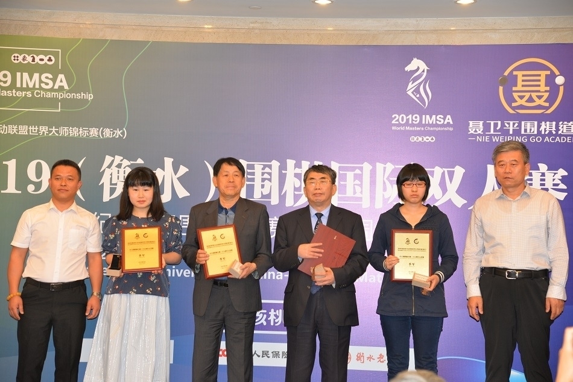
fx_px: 1194
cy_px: 191
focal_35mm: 75
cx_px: 286
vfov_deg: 18.2
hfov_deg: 27.0
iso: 1000
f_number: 5
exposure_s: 1/80
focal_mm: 75
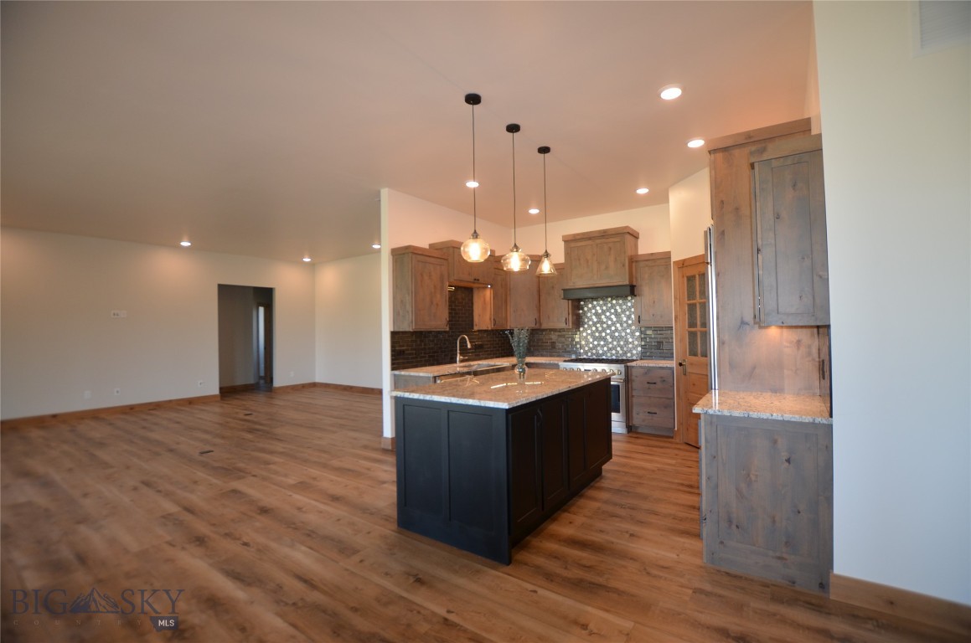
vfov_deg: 77.1
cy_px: 322
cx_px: 486
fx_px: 404
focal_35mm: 15
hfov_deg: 100.5
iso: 280
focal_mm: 10
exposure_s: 1/125
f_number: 3.5
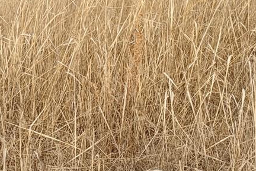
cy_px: -46
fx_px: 1315
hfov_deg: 11.1
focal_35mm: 185
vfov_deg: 7.4
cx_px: 129
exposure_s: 1/3704
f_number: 1.78
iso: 64
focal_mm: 6.76
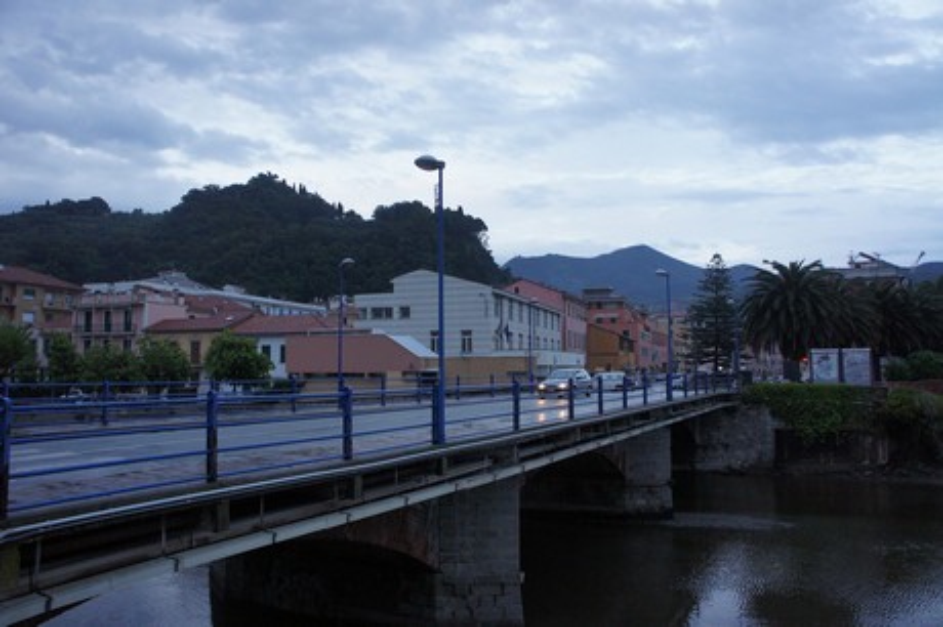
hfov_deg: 67.4
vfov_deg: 47.9
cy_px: 314
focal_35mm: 27
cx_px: 472
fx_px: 707
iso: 1000
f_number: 4.5
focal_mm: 18
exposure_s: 1/250
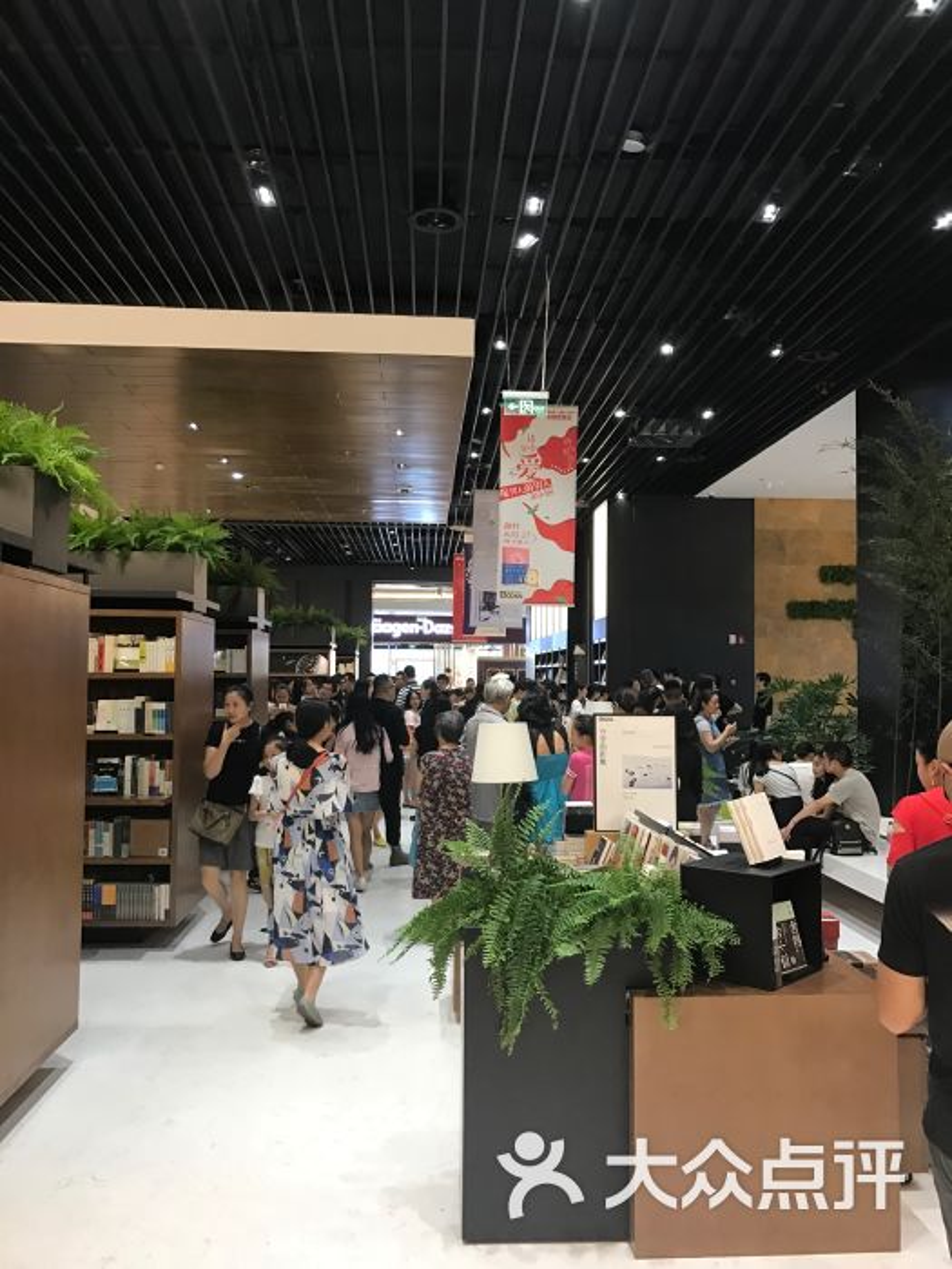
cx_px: 476
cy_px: 634
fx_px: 1027
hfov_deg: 49.7
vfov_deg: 63.4
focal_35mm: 28
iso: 50
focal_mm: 3.99
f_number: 1.8
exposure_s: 1/17
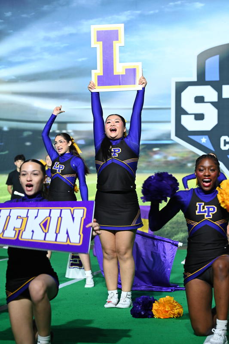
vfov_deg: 20.8
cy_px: 172
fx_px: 935
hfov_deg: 14.0
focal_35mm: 98
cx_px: 114
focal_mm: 98
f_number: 5
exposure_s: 1/400
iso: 3200
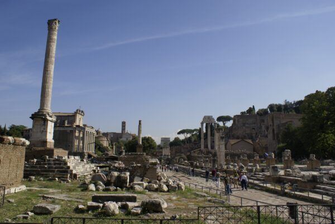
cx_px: 168
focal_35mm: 27
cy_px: 112
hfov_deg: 67.3
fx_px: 252
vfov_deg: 48.1
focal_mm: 18
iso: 100
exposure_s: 1/250
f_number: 10
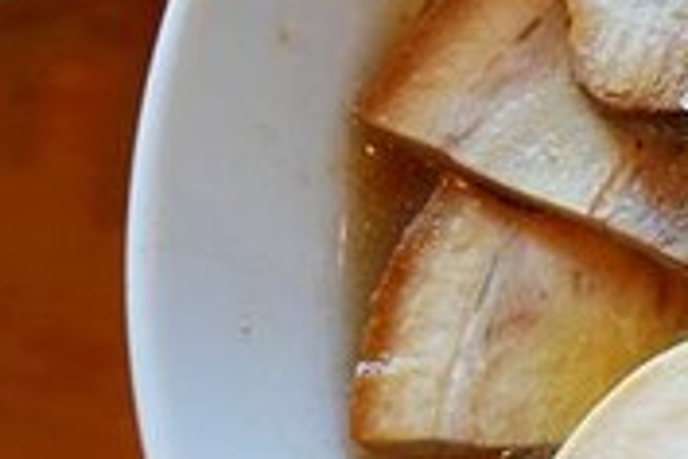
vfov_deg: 13.5
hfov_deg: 15.3
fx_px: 1930
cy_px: 296
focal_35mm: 101
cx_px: 1454
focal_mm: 21
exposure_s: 1/30
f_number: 2.8
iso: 200
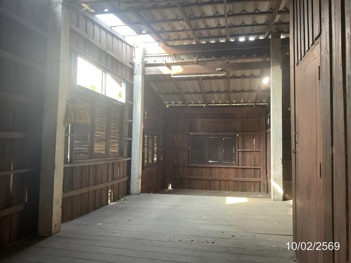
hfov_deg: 61.7
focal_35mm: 29
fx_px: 294
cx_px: 176
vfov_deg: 48.2
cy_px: 132
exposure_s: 1/50
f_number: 1.8
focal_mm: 3
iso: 125
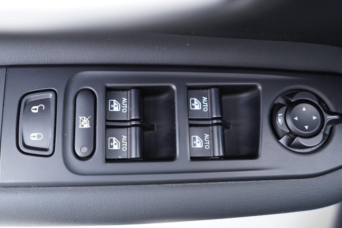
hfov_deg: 53.1
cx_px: 171
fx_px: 342
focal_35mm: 36
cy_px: 114
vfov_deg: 36.9
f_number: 2.8
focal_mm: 24
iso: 640
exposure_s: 1/40
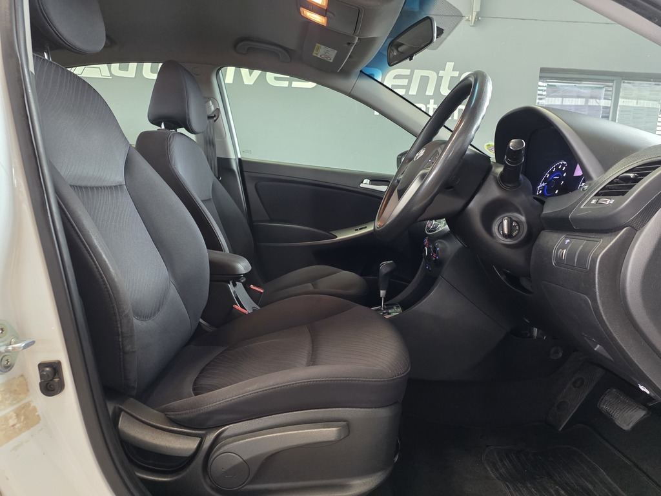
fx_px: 439
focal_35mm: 23
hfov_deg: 73.9
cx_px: 330
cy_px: 248
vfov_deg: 58.9
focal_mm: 6.25
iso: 800
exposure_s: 1/100
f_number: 1.7
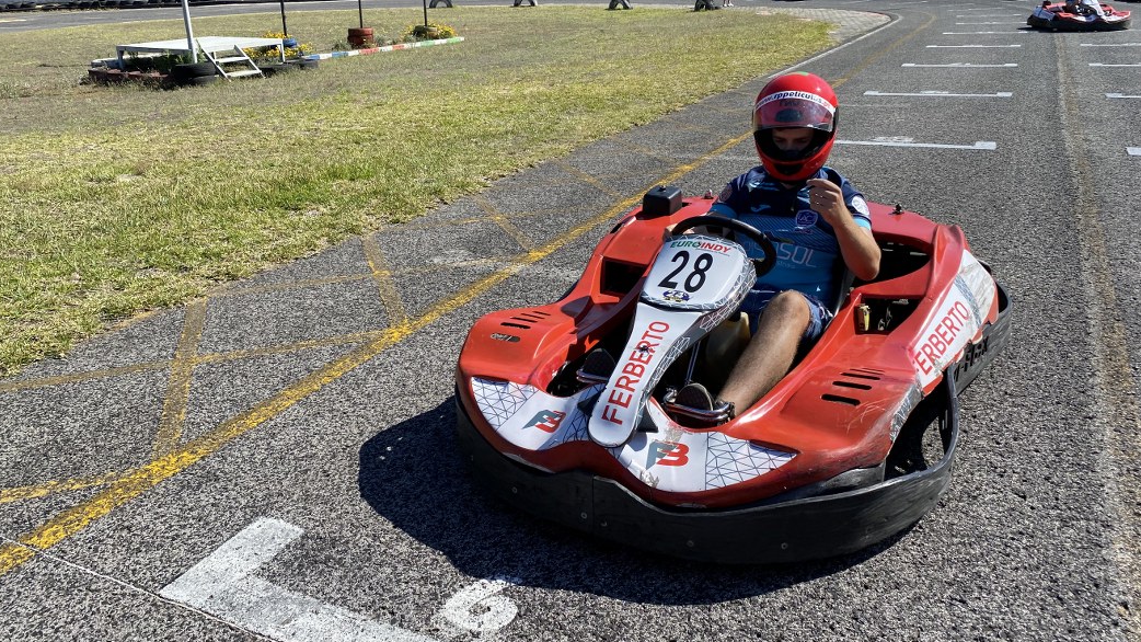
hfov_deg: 66.1
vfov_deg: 40.0
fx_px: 877
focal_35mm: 29
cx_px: 558
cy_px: 262
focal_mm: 4.25
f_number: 1.8
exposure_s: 1/1838
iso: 32
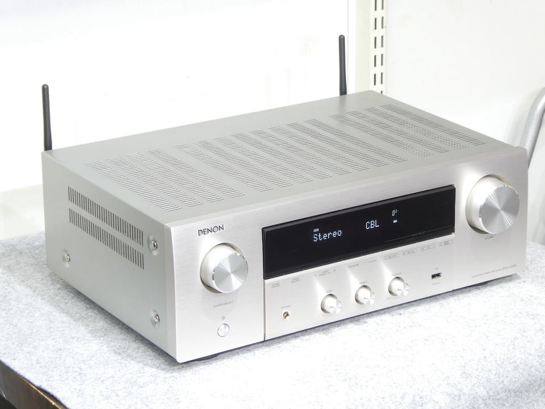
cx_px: 272
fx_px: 1669
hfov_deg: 18.5
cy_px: 204
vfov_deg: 14.0
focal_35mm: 106
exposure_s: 1/3.2
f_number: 5.1
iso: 200
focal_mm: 19
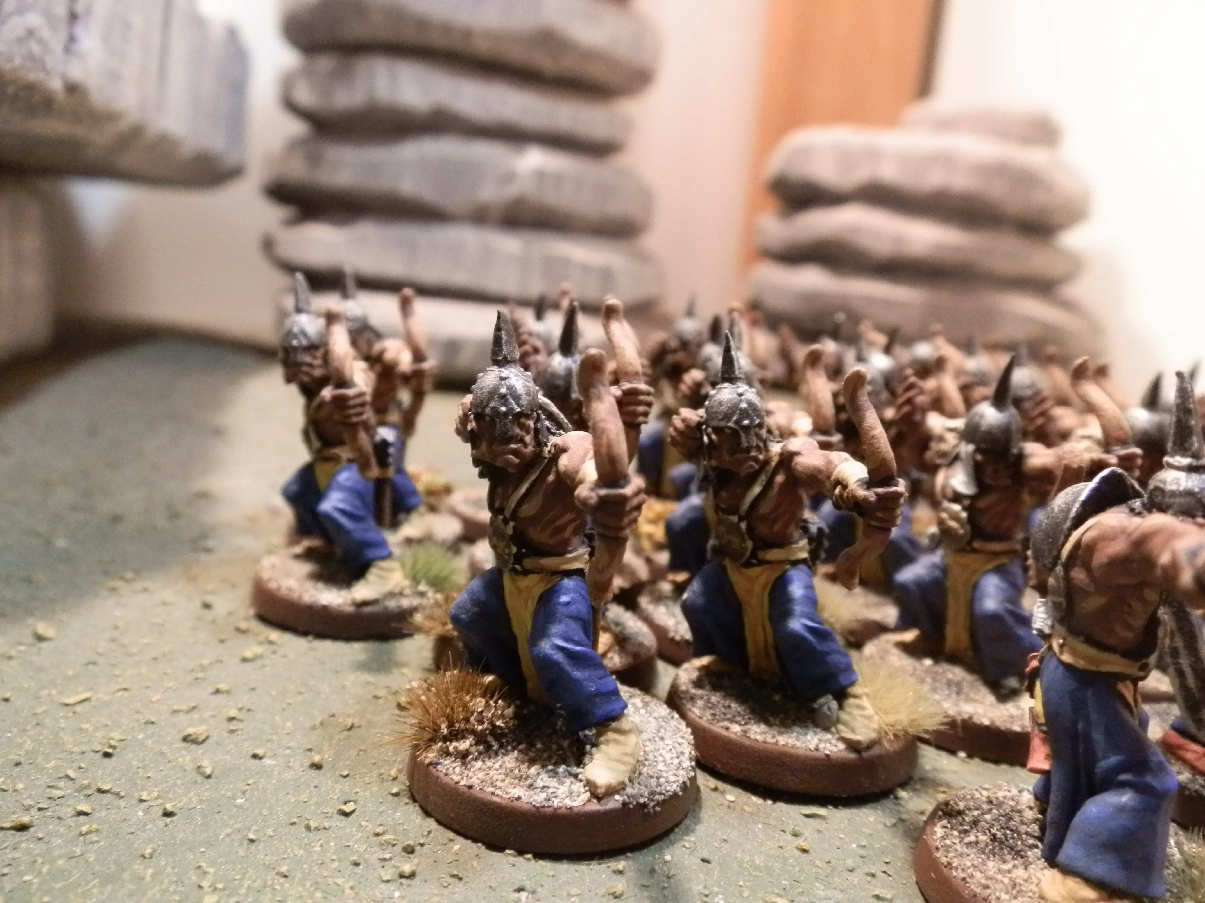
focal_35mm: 28
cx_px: 602
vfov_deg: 49.7
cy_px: 452
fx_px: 975
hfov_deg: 63.4
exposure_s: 1/50
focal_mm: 5
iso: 400
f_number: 3.1
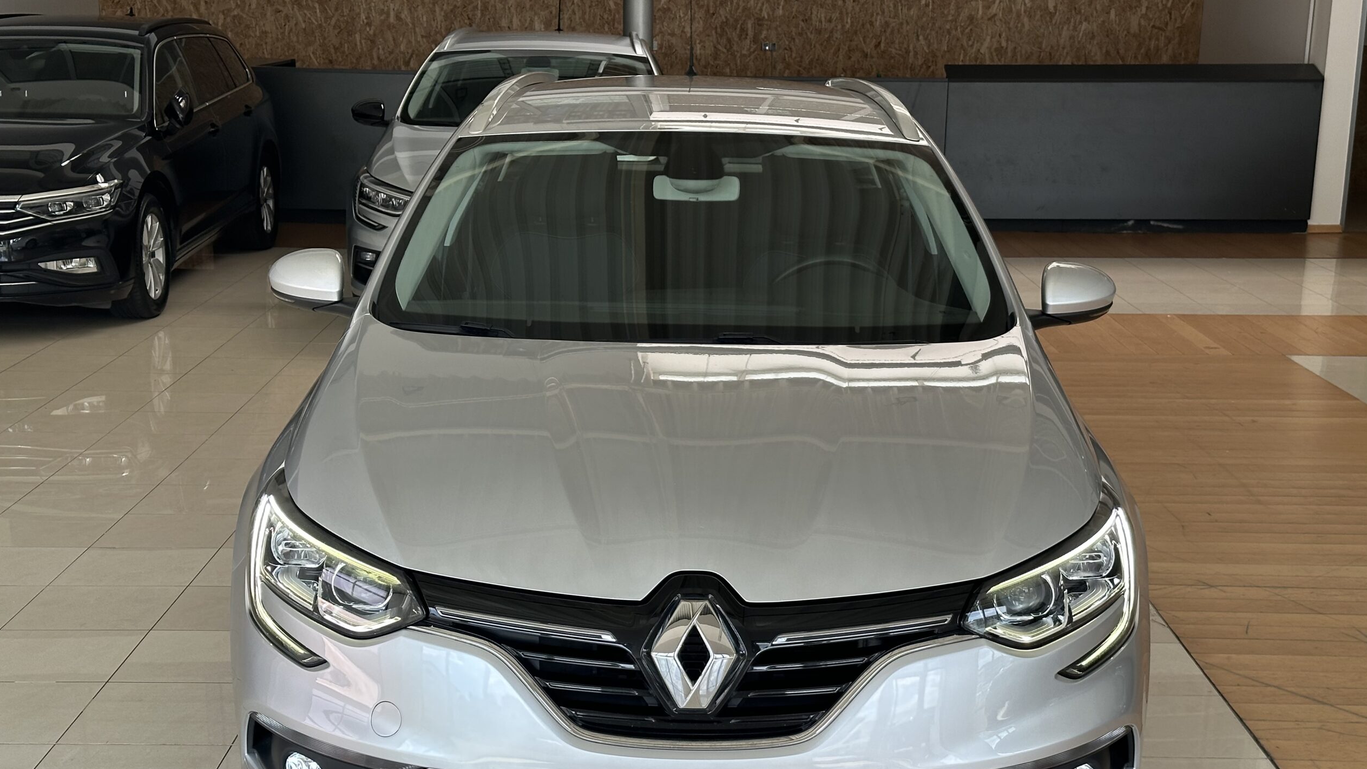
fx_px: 1921
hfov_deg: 39.2
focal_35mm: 53
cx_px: 689
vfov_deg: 22.6
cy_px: 490
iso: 64
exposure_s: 1/307
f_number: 1.78
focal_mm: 6.86
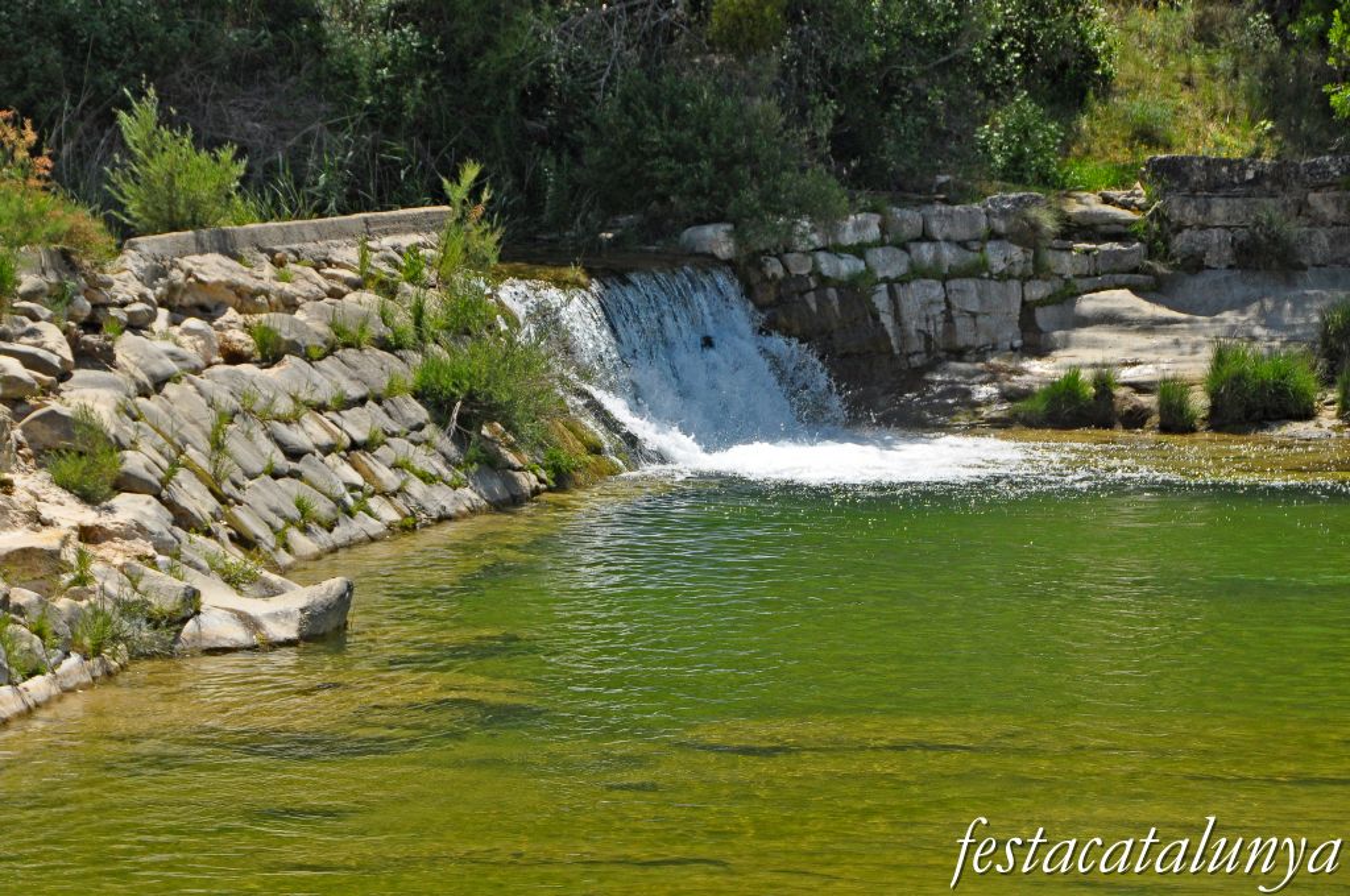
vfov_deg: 9.6
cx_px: 675
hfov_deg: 14.4
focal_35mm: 142
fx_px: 5337
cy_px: 448
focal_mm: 95
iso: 640
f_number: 9
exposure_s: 1/1250
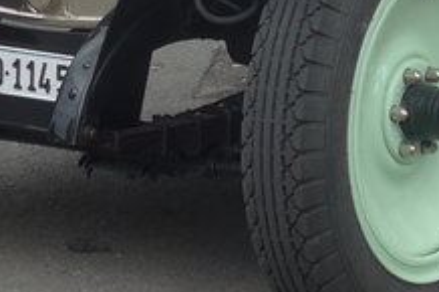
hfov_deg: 8.1
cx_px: 435
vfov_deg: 5.3
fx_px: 3071
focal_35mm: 252
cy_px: -268
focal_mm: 9
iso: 80
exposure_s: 1/320
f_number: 2.8
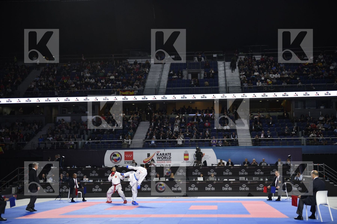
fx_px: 515
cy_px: 112
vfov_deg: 24.6
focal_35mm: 55
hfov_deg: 36.2
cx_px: 168
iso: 1000
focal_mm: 55
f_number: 2.8
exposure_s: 1/800
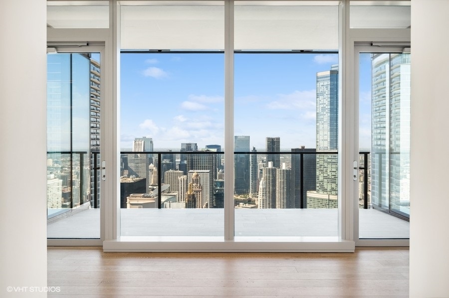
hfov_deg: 62.0
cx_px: 224
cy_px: 149
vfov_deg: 43.5
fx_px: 374
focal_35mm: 30
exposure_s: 1/160
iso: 320
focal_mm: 30
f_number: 8
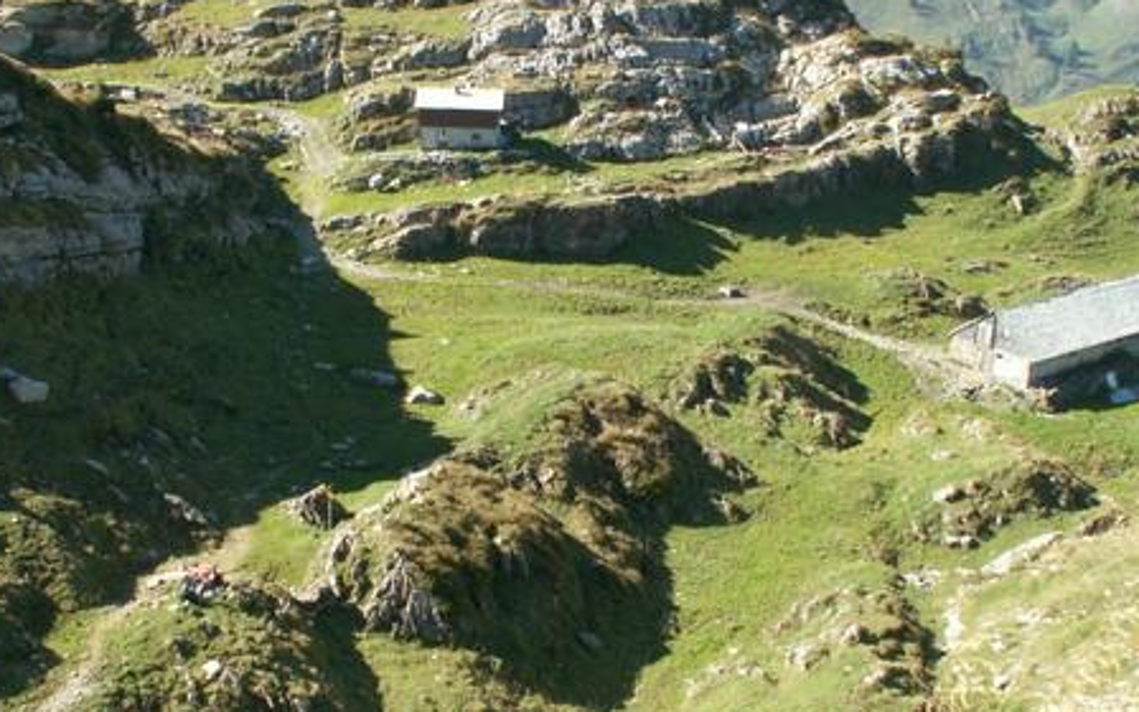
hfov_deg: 38.2
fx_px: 1645
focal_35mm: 53
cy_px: 338
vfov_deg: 24.4
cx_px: 534
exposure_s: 1/100
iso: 50
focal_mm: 5.86
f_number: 5
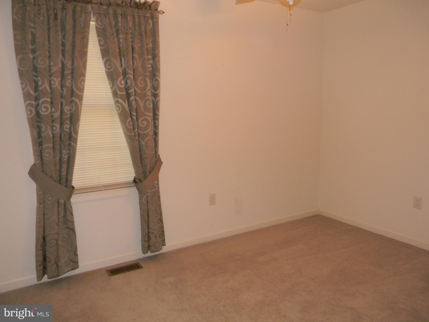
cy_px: 161
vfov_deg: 49.7
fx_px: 347
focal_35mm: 28
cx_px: 214
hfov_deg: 63.4
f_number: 3.5
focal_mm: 5
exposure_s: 1/26
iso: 200
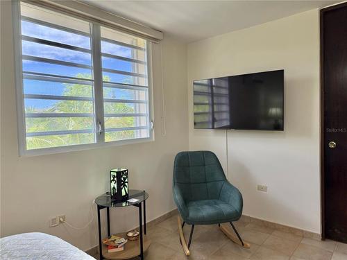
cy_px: 130
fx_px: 241
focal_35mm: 24
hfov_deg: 71.6
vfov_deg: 56.8
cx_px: 174
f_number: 1.78
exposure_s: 1/240
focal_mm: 6.76
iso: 125
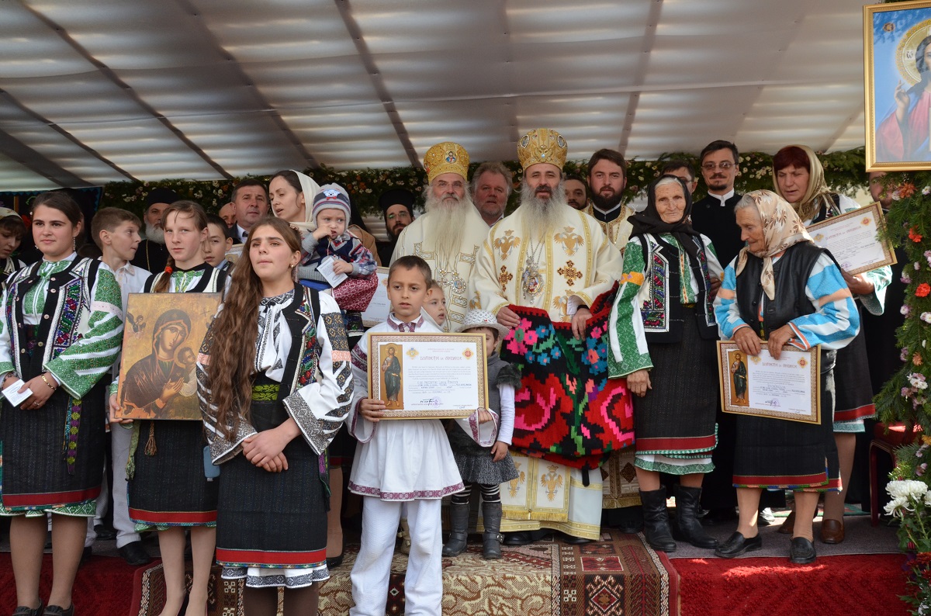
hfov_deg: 67.5
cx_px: 466
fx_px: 697
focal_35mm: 27
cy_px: 308
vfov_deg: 47.7
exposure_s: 1/200
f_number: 10
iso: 640
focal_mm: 18
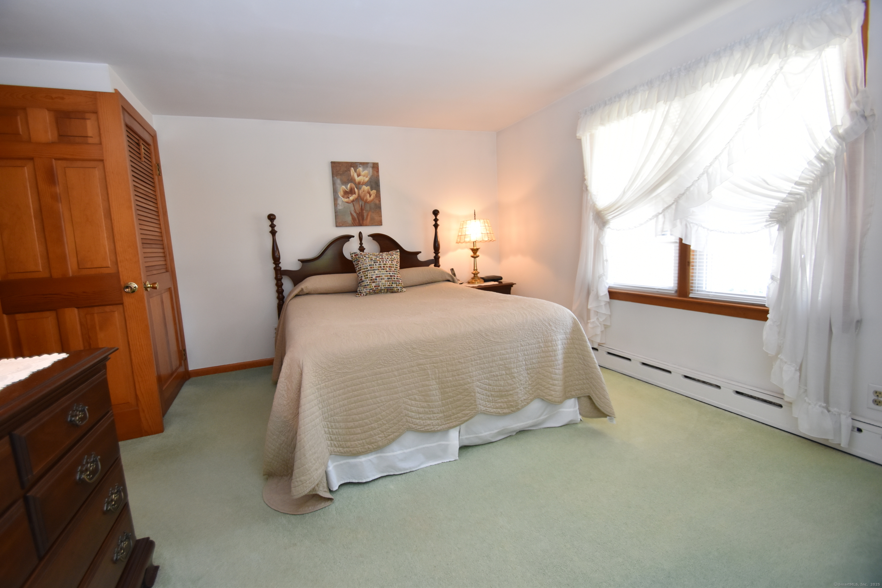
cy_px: 294
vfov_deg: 77.3
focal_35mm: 15
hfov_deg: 100.4
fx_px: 367
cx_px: 441
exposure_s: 1/60
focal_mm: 10
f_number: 4
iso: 640
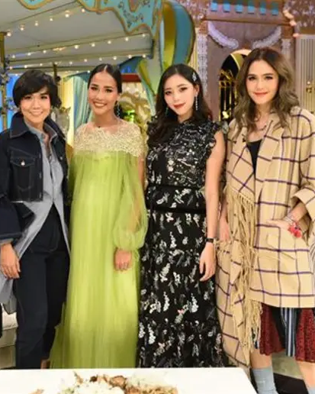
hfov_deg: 29.4
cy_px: 197
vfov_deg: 36.6
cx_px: 100
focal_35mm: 51
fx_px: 594
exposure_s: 1/320
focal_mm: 36
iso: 1600
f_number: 4
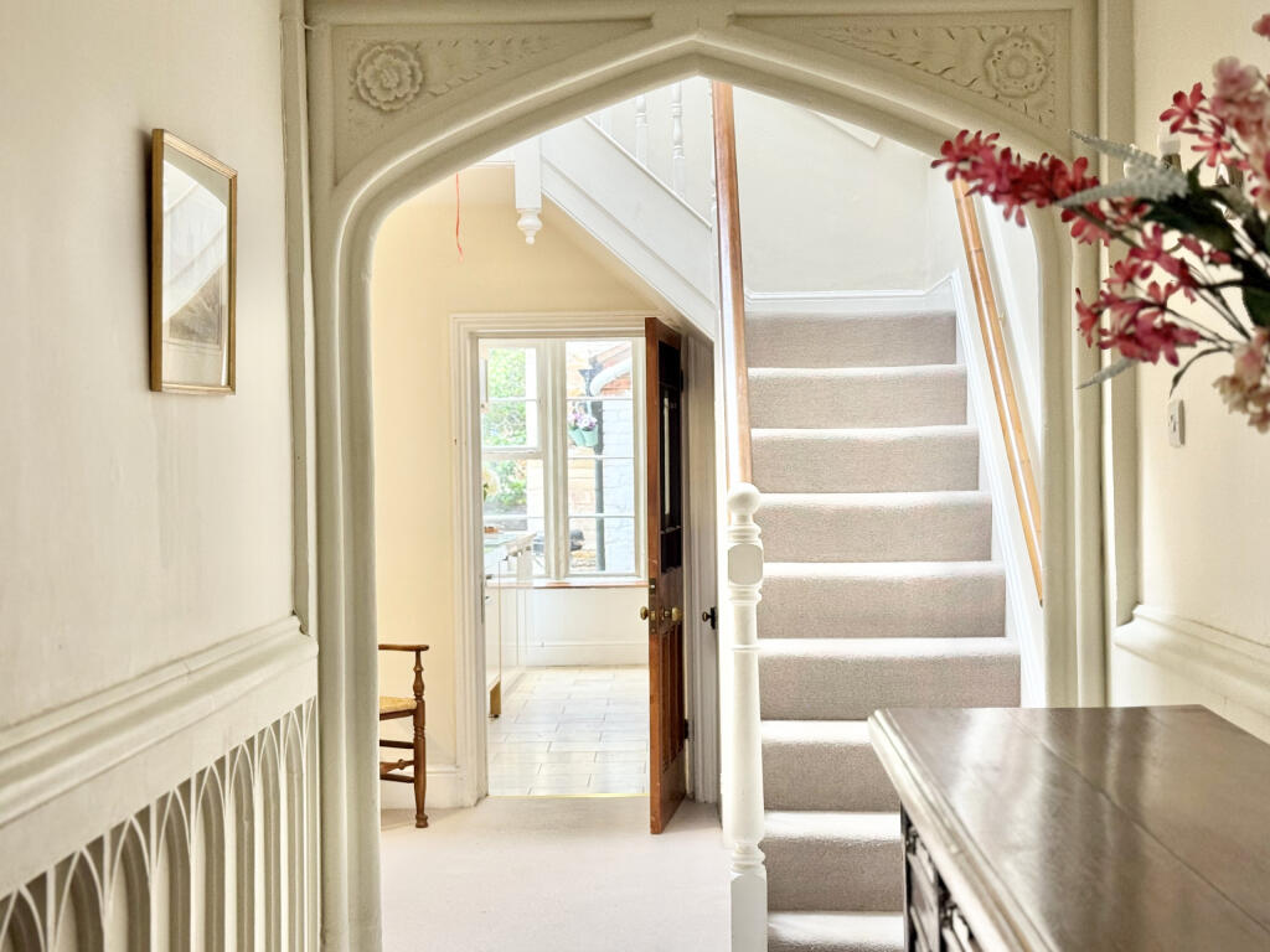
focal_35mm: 48
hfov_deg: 39.7
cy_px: 476
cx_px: 635
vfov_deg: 30.3
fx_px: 1761
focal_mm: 6.76
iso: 100
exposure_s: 1/50
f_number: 1.78
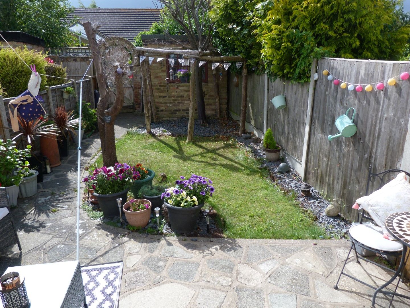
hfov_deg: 69.4
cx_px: 205
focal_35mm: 25
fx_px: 296
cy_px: 154
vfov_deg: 54.9
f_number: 2.8
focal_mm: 4.5
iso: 80
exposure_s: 1/640
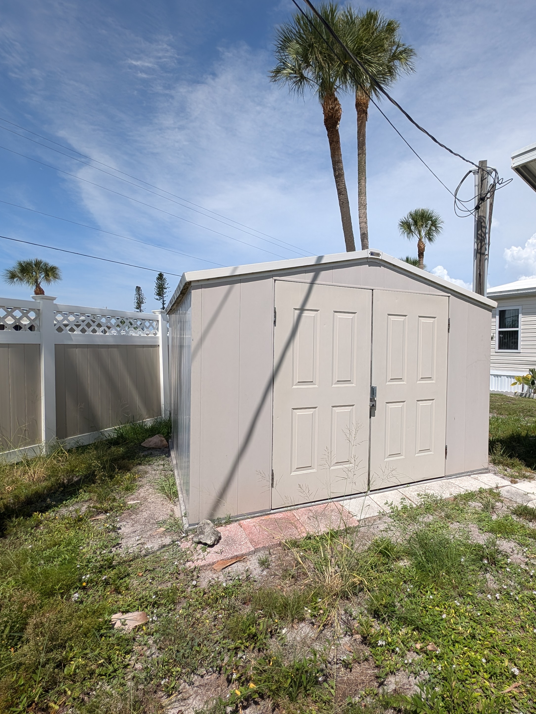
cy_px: 353
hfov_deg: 72.8
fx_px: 351
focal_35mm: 17
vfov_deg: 91.0
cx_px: 350
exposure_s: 1/2933
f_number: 1.95
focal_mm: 2.23
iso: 44
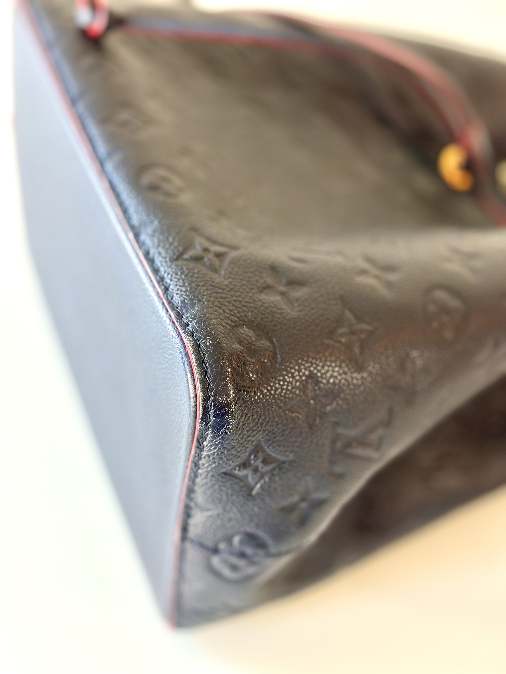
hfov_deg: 30.3
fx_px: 936
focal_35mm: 48
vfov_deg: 39.7
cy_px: 337
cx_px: 253
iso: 160
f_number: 1.78
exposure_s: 1/50
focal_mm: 6.86
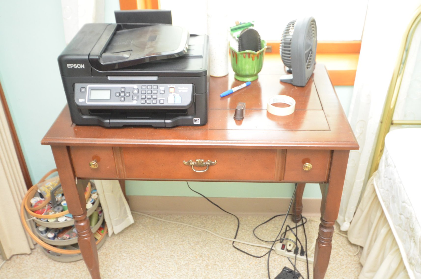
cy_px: 140
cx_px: 210
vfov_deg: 36.7
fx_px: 420
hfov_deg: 53.2
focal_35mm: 36
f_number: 4.5
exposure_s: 1/60
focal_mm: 24
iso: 3200
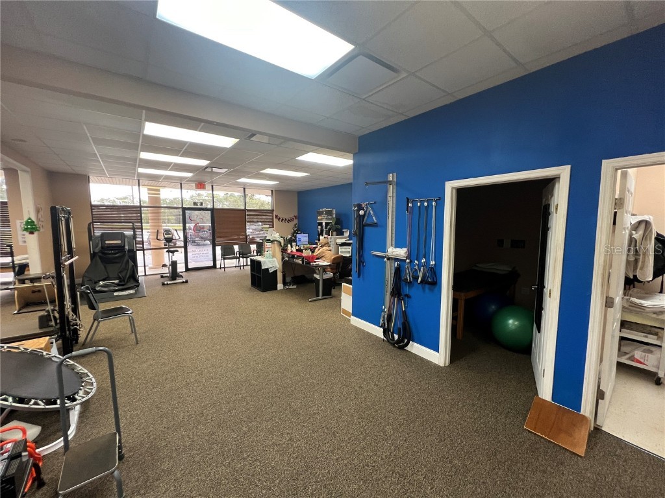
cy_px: 249
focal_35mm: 13
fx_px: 250
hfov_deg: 106.2
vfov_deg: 89.9
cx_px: 332
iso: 160
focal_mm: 1.57
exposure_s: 1/60
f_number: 1.8
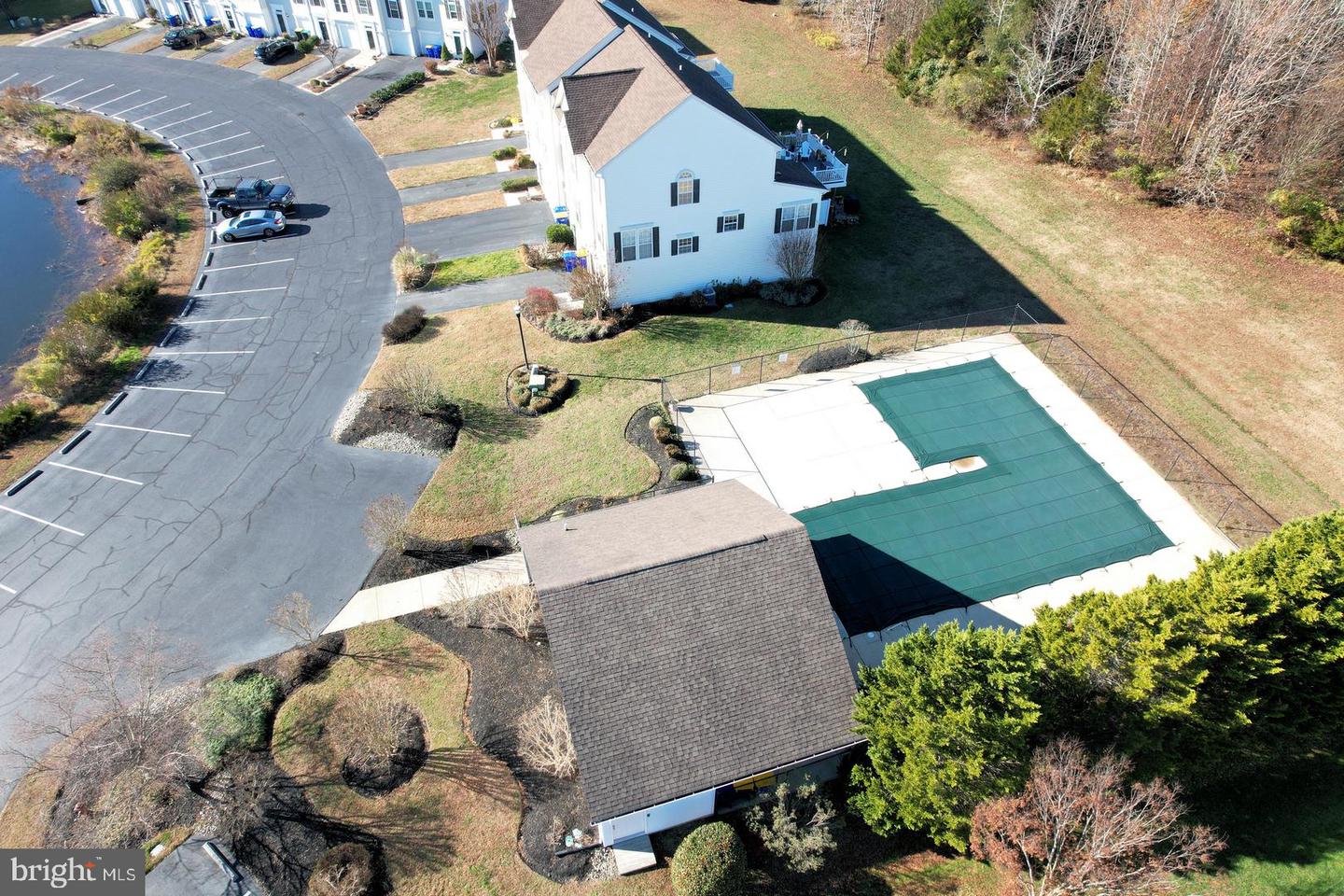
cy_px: 448
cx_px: 672
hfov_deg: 78.6
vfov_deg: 57.2
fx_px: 821
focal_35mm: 22
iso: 100
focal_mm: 8.38
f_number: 2.8
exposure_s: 1/500
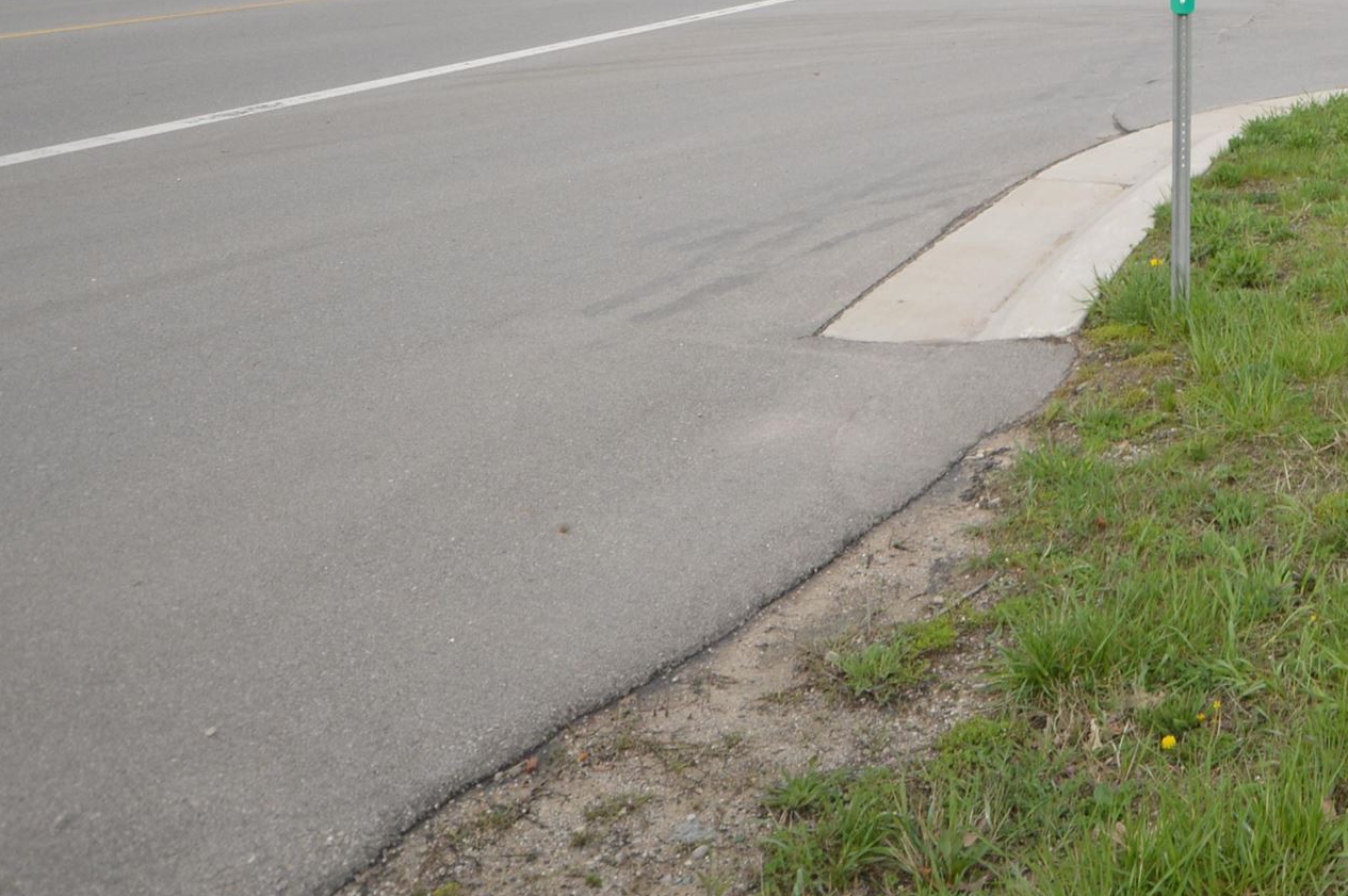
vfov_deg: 24.4
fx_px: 1908
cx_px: 1384
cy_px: -128
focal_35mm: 51
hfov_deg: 34.9
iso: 100
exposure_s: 1/160
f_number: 6.3
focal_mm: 14
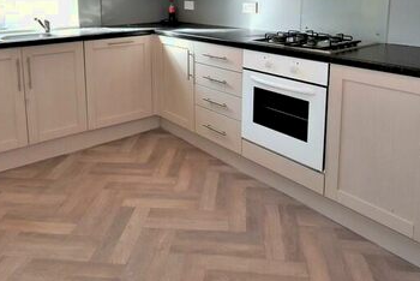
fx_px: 350
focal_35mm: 30
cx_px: 176
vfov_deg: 41.3
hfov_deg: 61.5
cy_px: 45
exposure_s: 1/125
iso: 560
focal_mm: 10
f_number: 5.6
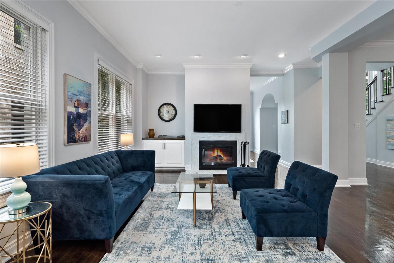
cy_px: 132
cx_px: 197
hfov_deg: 90.0
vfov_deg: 67.4
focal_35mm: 18
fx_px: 197
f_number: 8
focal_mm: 9
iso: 400
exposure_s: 1/50
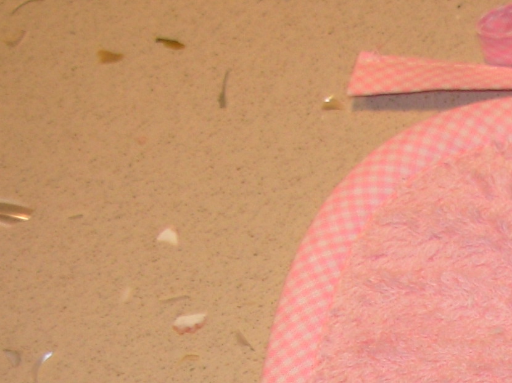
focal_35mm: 129
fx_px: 1907
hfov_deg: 14.5
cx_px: 701
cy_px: 611
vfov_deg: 11.0
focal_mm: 6.3
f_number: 2.9
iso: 50
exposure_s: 1/32
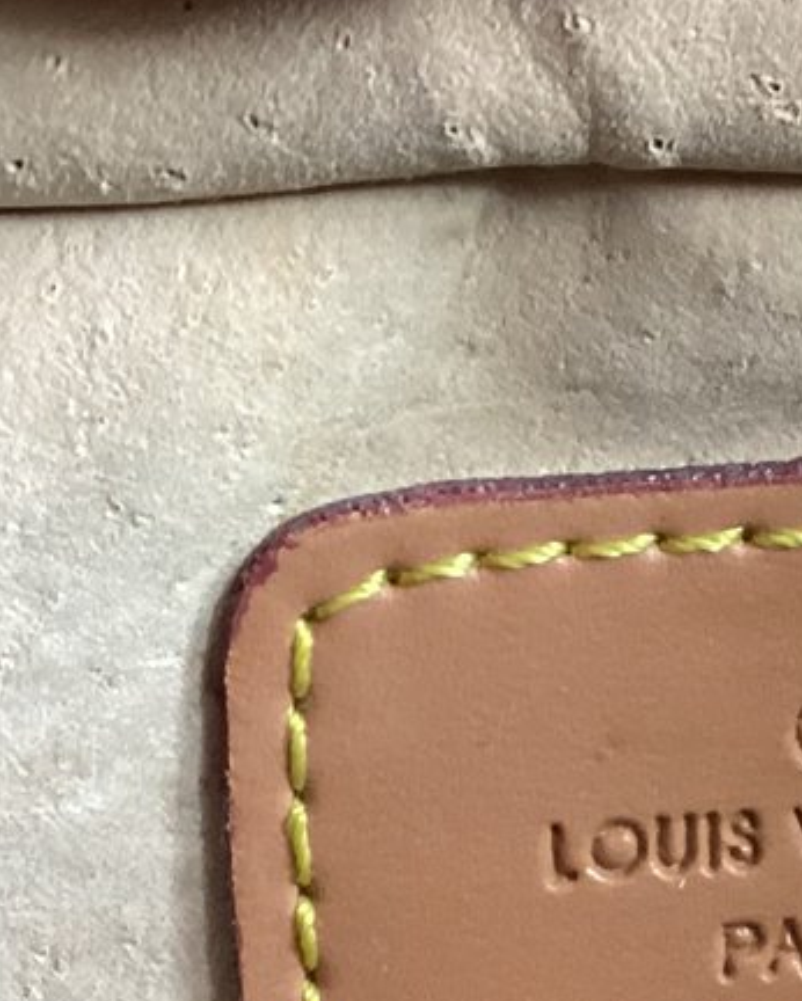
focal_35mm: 106
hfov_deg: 14.2
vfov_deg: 18.0
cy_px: 757
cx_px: 917
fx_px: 3143
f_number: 2.4
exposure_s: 1/40
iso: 320
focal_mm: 3.3
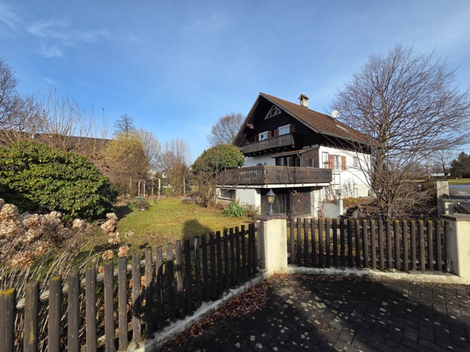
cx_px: 235
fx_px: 177
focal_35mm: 13
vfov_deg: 89.9
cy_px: 176
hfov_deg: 106.2
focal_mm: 2.2
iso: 50
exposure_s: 1/1533
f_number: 2.2
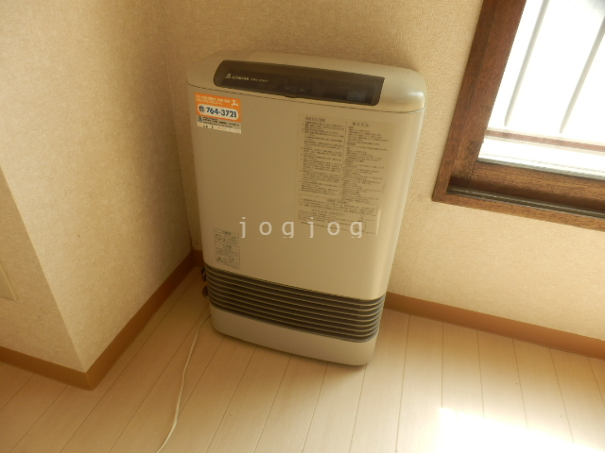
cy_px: 226
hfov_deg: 71.6
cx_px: 302
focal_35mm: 24
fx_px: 419
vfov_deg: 56.8
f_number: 3
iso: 80
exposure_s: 1/100
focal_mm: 4.2
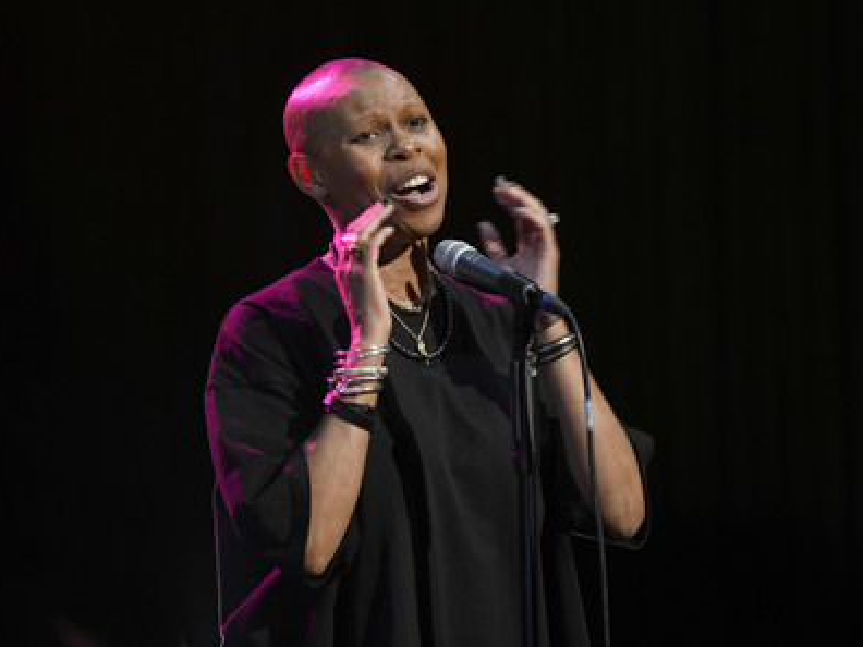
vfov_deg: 6.8
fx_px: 5460
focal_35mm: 219
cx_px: 389
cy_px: 322
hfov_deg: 9.0
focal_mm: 200
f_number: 3.5
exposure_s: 1/160
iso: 2500
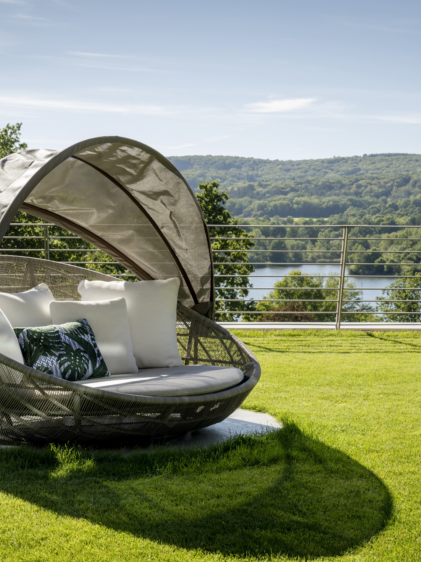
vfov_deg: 27.8
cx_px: 157
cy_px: 279
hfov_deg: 21.0
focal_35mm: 70
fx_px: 1135
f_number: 13
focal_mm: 48
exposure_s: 1/100
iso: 200
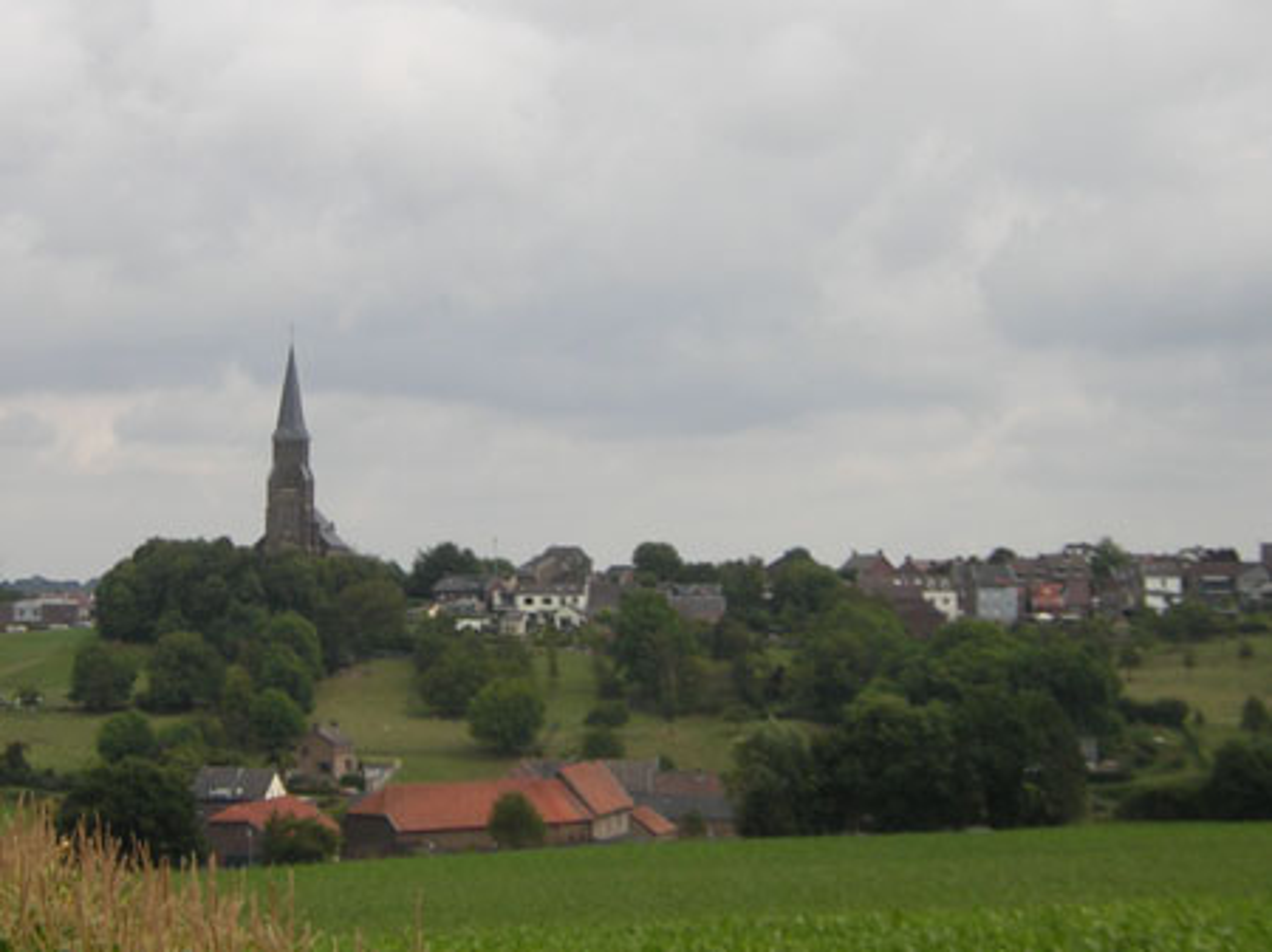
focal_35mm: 81
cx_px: 636
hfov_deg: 24.1
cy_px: 476
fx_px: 2975
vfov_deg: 18.2
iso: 100
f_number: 4
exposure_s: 1/502
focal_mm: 10.6
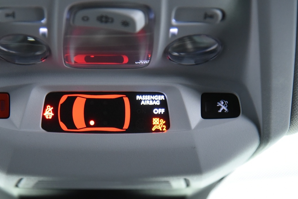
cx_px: 103
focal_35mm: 153
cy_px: 116
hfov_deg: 13.4
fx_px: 1267
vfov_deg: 9.0
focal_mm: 98
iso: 4000
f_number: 4
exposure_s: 1/50
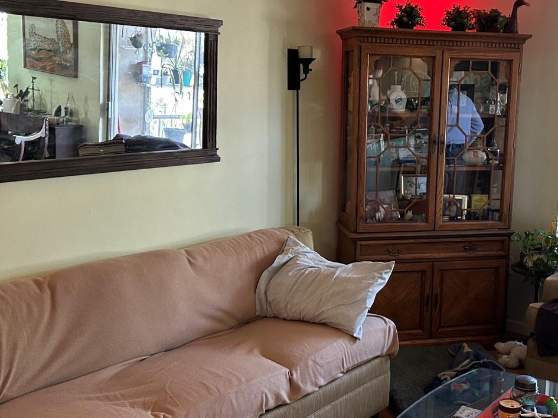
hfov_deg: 42.2
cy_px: 187
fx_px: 709
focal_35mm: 44
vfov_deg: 32.9
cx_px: 383
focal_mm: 5.7
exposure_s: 1/60
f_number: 1.5
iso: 250
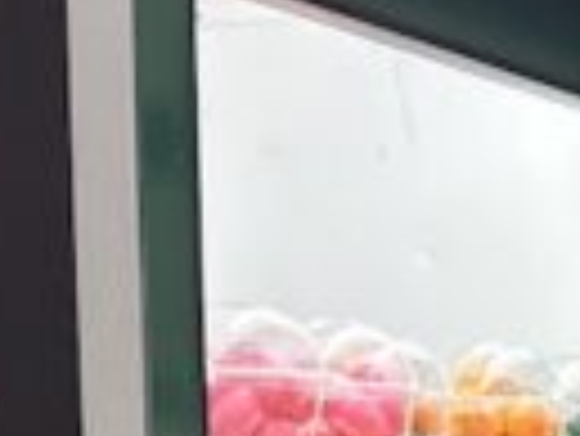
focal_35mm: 143
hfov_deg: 13.5
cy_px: 1043
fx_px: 2398
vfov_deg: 9.3
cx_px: 652
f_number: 1.78
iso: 250
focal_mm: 6.86
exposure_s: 1/60
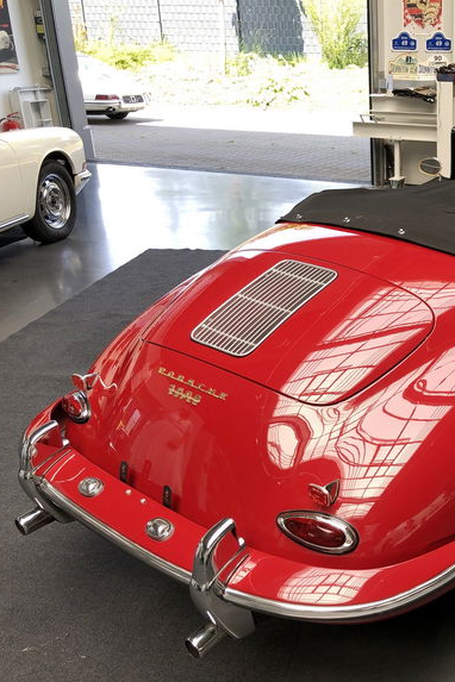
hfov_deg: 31.8
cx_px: 445
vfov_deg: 49.6
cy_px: 340
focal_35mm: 39
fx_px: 739
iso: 20
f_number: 1.8
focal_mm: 3.99
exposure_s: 1/130
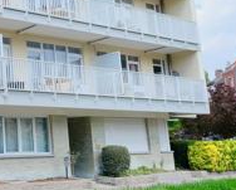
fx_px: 427
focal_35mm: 61
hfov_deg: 25.2
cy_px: 73
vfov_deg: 25.0
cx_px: -97
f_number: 7.1
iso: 320
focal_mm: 11
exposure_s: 1/240
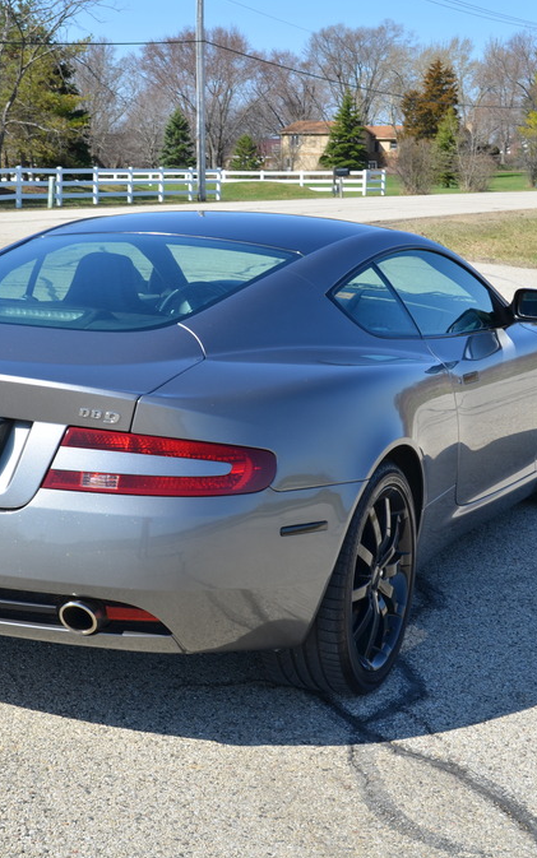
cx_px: 195
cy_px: 428
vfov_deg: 31.5
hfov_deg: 20.0
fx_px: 1521
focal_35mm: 65
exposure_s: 1/200
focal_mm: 28
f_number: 8
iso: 100
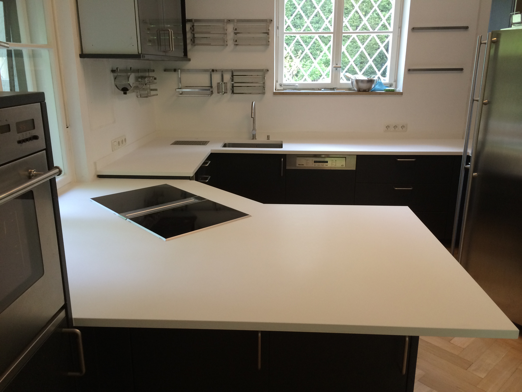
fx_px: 452
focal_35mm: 30
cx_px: 261
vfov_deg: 46.8
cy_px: 196
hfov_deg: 60.0
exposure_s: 1/30
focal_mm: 4.12
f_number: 2.2
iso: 64
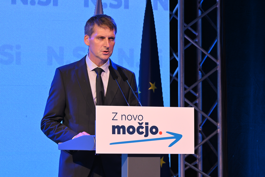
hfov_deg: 10.3
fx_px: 1472
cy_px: 88
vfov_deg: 6.9
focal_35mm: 200
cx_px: 132
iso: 800
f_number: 14
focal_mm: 200
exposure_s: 1/60
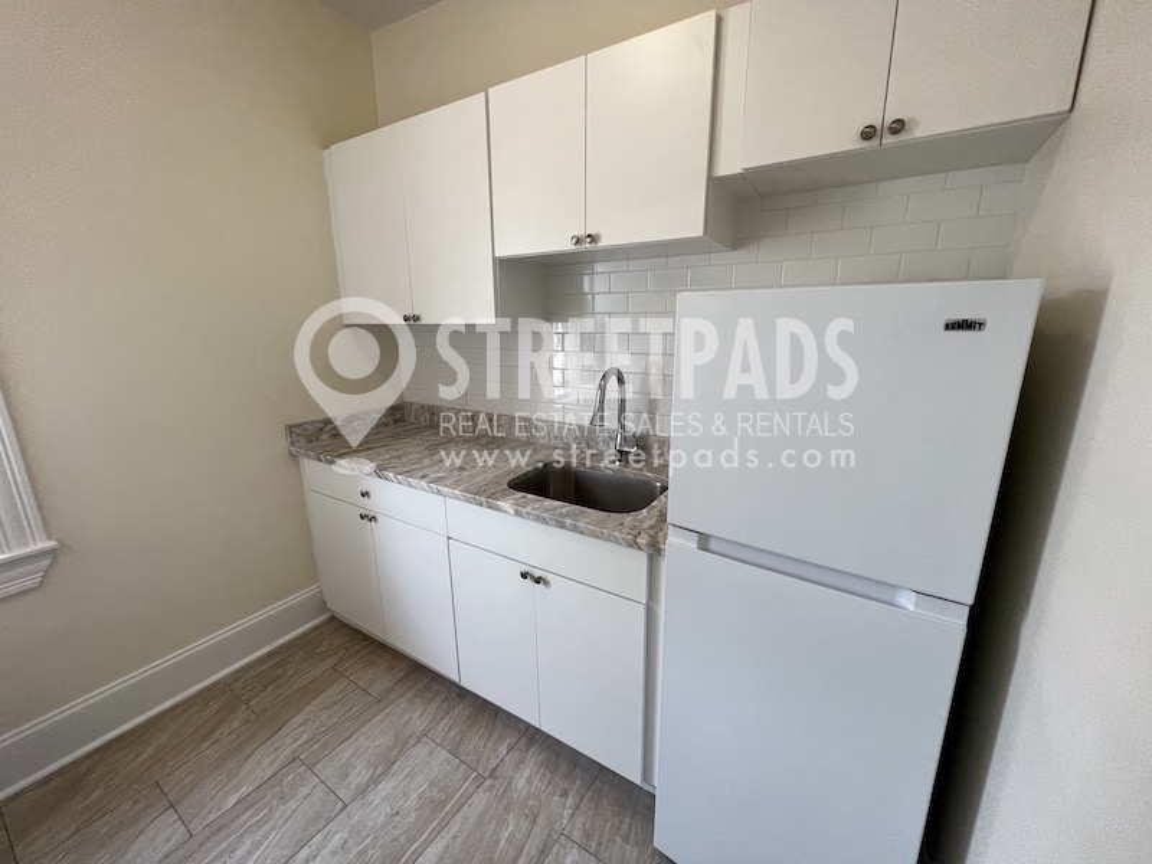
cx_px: 576
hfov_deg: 106.2
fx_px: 433
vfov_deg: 89.9
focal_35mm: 13
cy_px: 432
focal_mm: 1.57
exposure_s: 1/120
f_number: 1.8
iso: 100
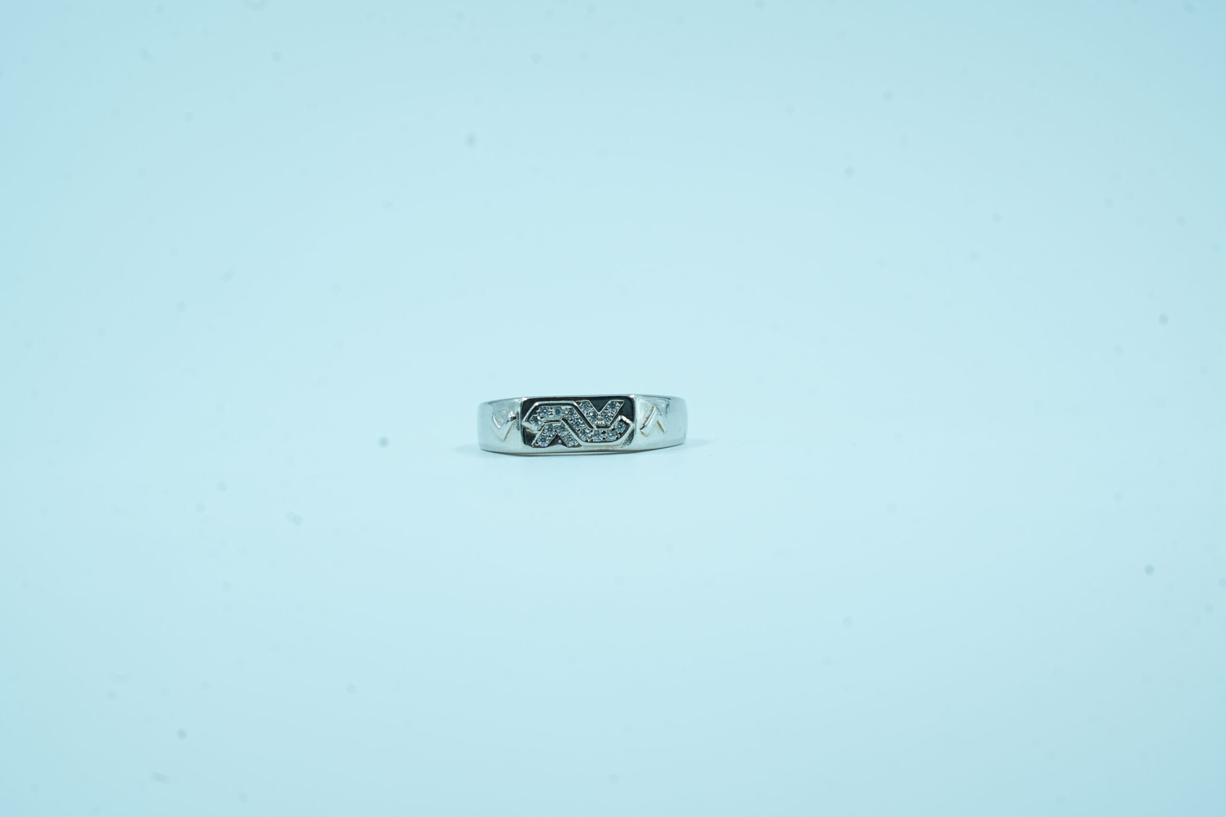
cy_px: 408
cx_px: 613
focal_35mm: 105
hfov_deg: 19.5
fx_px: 3576
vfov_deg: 13.0
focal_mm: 105
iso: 400
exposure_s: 1/125
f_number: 10
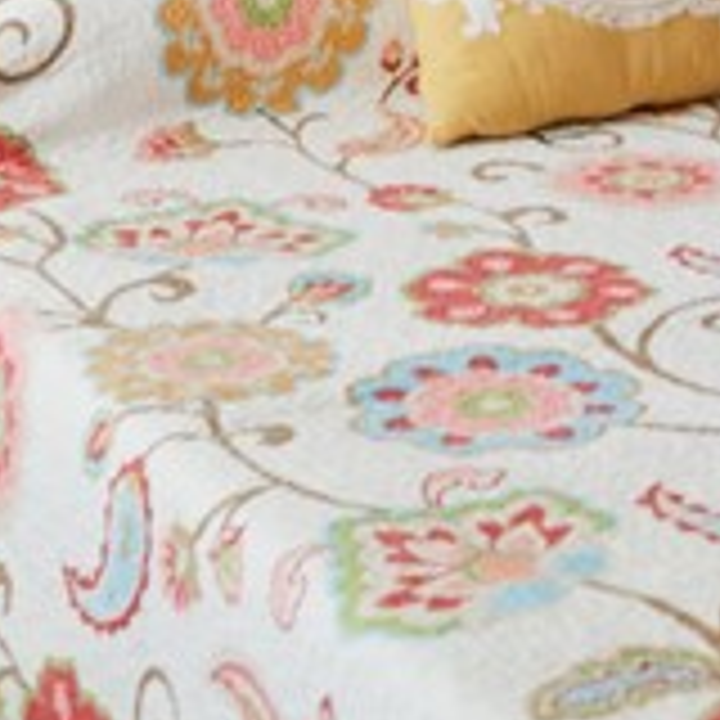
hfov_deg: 12.1
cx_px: 1078
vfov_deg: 11.1
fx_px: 3247
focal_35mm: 138
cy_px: -853
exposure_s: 1/250
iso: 1000
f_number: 5
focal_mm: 24
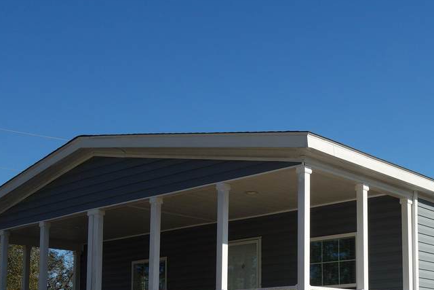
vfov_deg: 23.5
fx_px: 675
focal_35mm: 56
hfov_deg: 35.1
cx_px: 311
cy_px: 263
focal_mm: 10.4
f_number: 5.6
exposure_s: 1/640
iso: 125
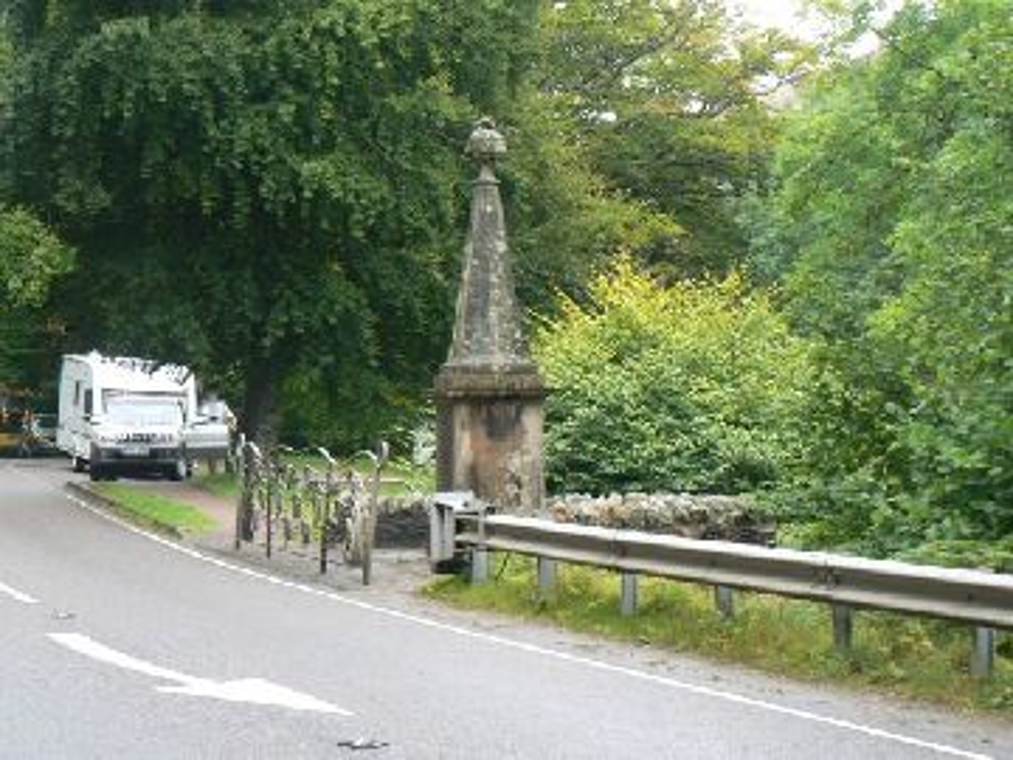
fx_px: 3278
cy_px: 380
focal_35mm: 112
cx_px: 506
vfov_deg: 13.2
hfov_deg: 17.6
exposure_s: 1/30
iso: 80
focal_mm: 18.6
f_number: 3.2
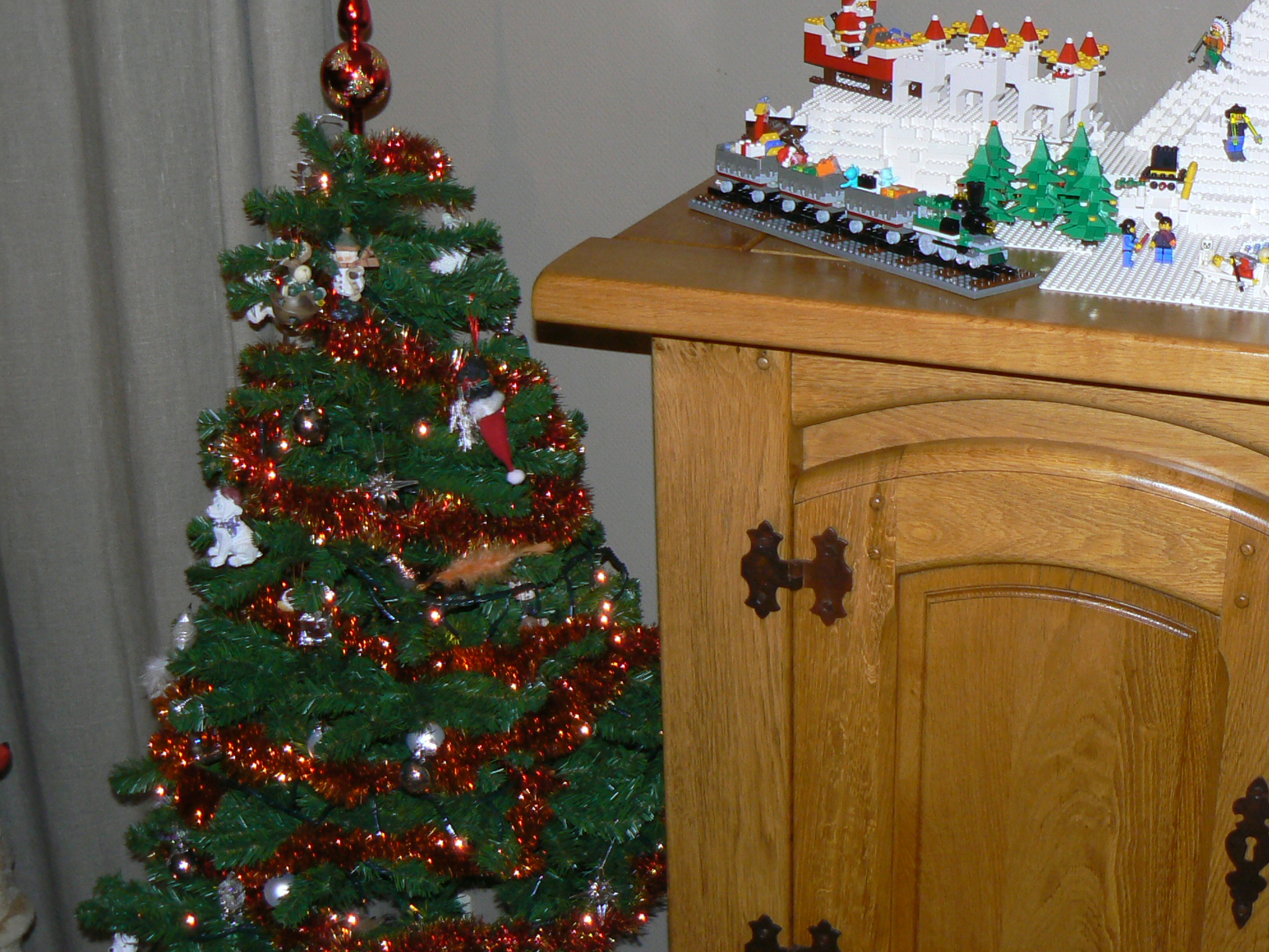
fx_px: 1870
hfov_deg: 36.9
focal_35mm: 51
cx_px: 887
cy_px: 433
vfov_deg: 28.6
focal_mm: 6
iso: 100
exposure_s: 1/30
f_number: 2.8
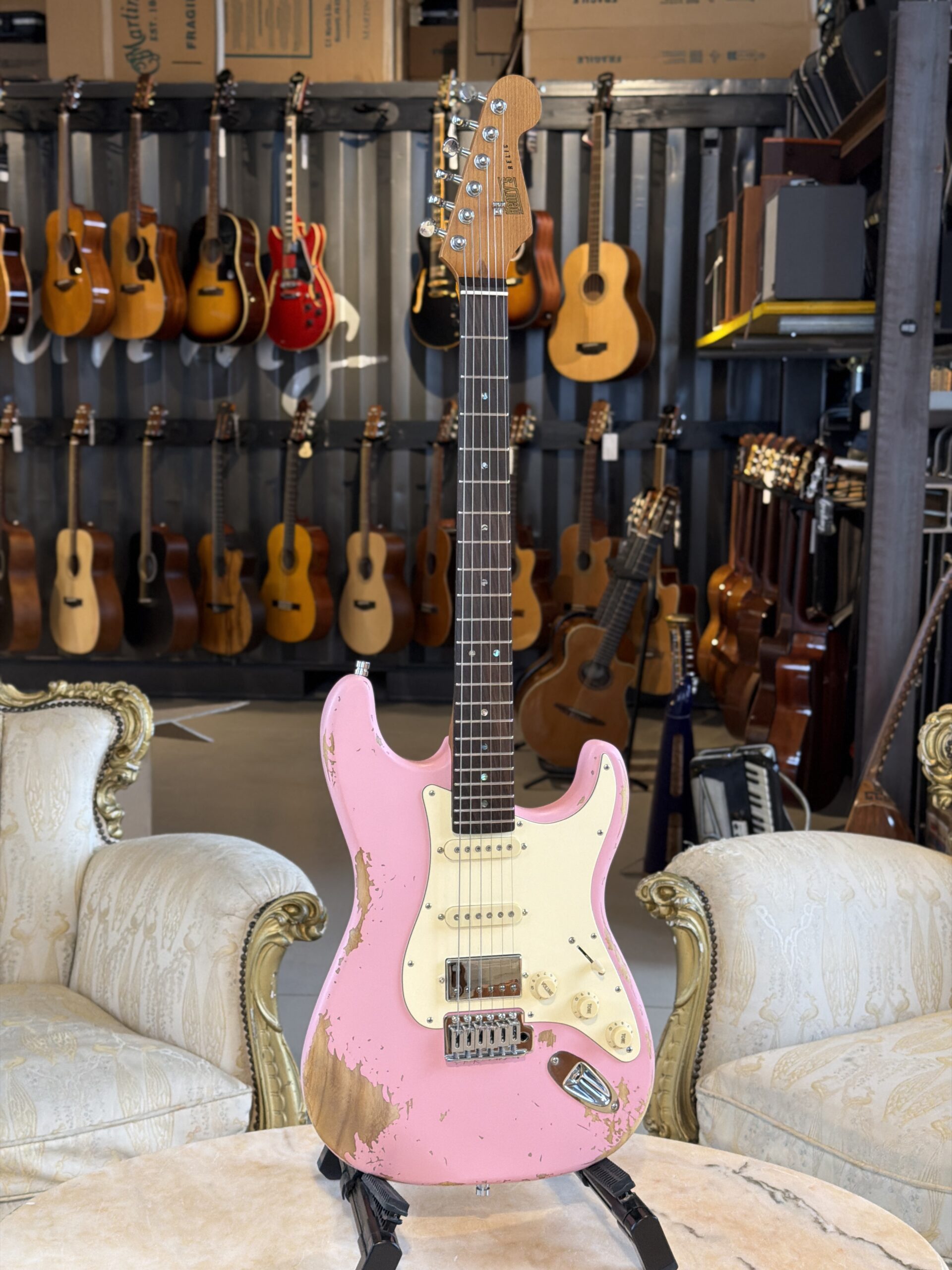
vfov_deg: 39.7
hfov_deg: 30.3
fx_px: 1760
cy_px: 635
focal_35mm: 48
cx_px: 476
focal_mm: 6.76
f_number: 1.78
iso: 125
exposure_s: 1/50
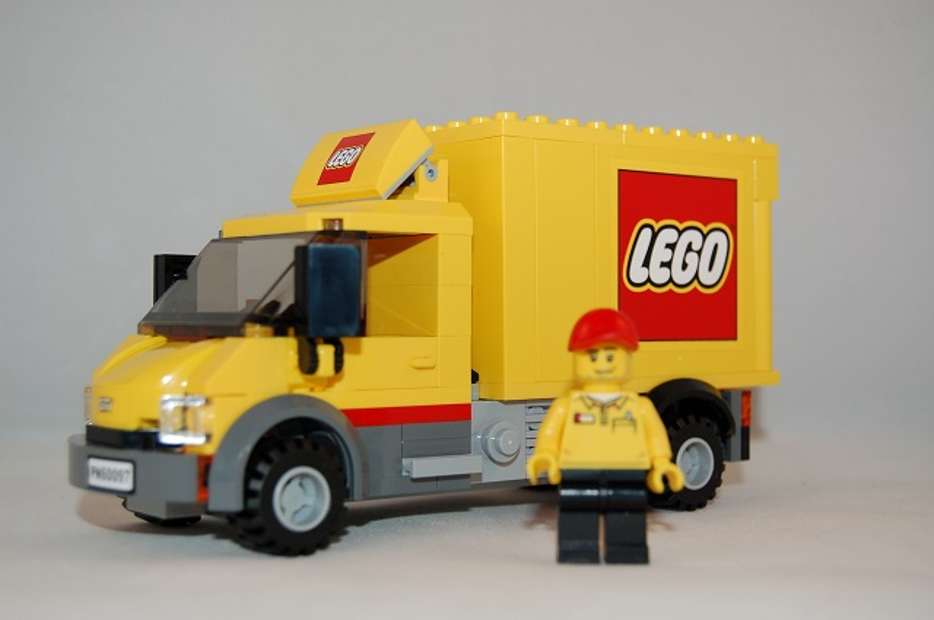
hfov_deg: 35.1
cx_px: 467
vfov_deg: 23.7
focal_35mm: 57
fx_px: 1477
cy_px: 310
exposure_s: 1/200
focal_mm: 38
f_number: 5
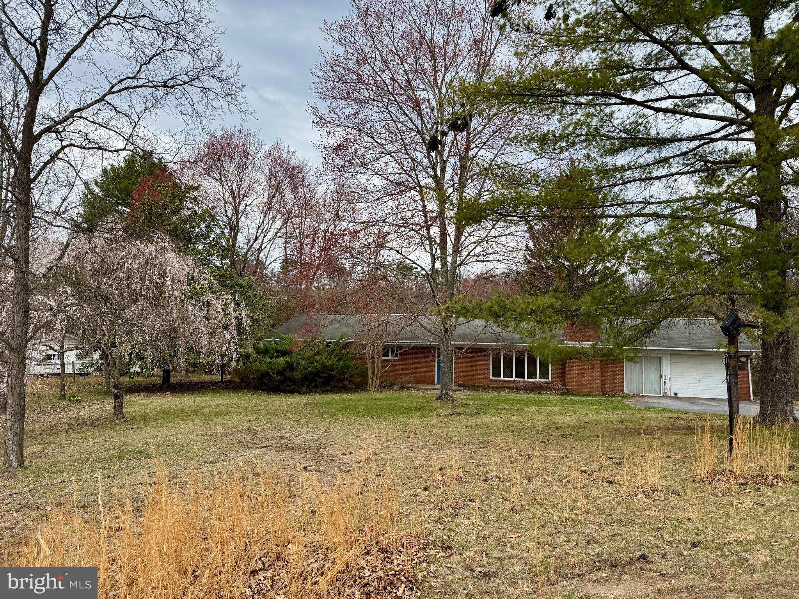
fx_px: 554
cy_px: 300
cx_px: 400
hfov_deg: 71.6
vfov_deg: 56.8
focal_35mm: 24
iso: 80
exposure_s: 1/1818
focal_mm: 6.76
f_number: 1.78
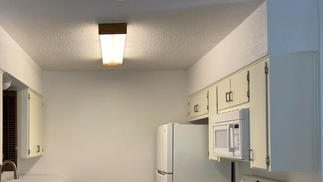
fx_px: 360
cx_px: 96
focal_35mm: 42
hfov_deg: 47.2
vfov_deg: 27.9
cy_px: 137
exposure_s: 1/60
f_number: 1.6
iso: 64
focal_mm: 4.2
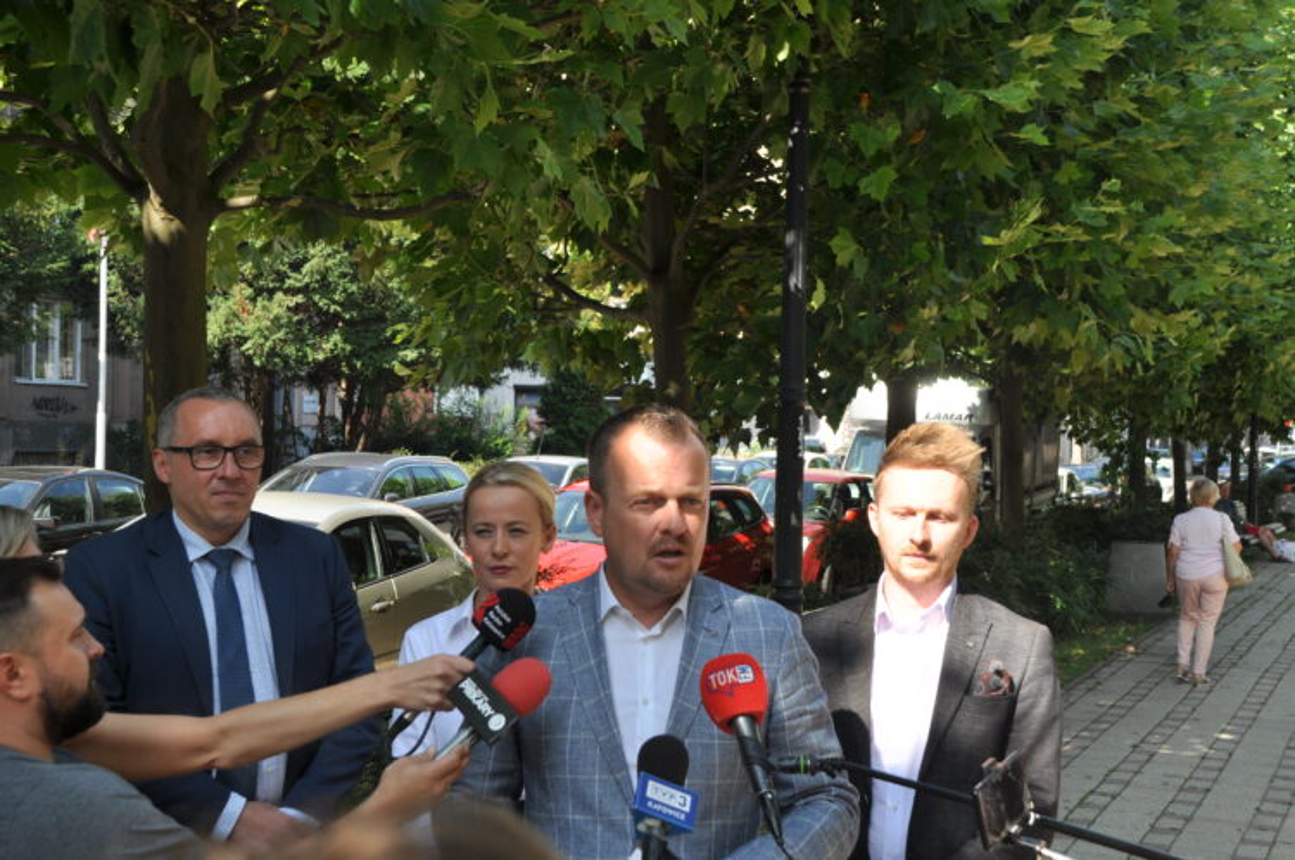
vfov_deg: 25.7
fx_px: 1886
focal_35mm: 52
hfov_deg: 37.9
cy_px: 430
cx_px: 648
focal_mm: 35
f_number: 7.1
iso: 200
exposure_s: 1/200
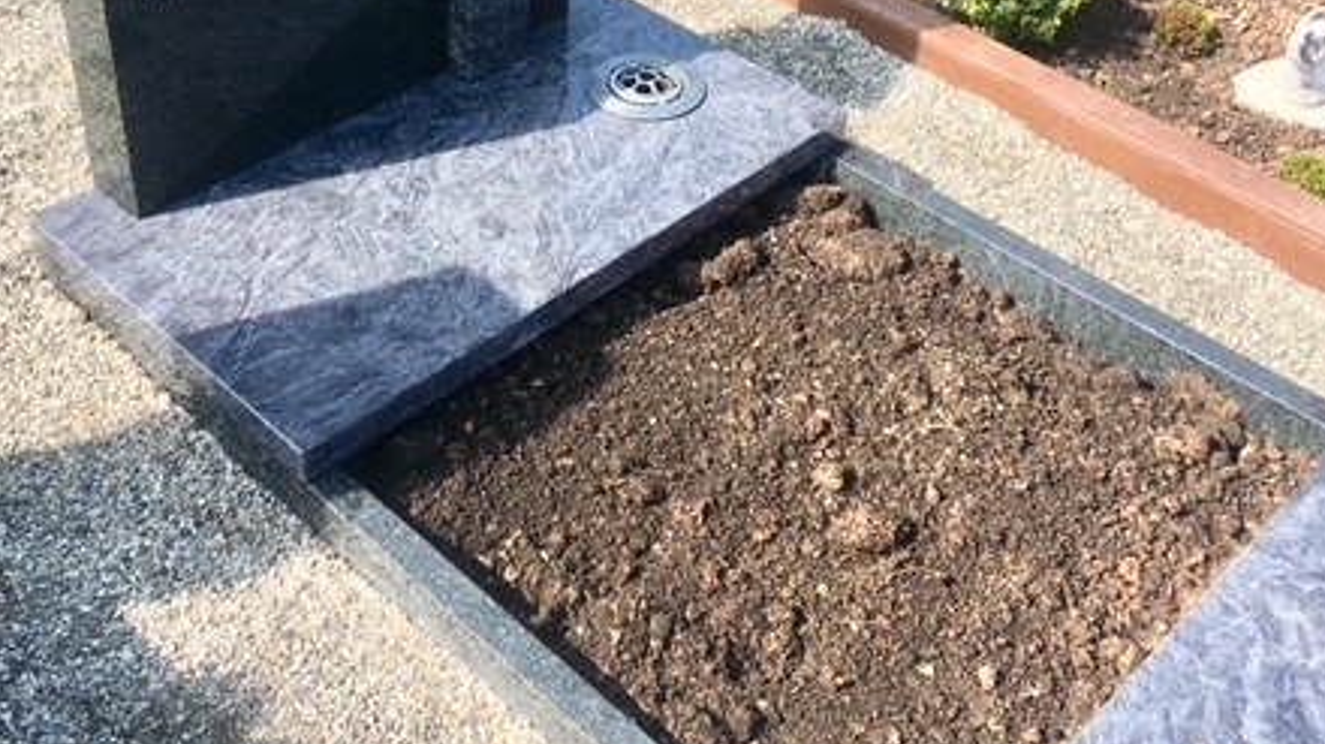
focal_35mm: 46
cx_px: 575
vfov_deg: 25.5
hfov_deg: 44.5
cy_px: 157
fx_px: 1615
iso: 25
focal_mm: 4.15
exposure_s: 1/938
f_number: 2.2
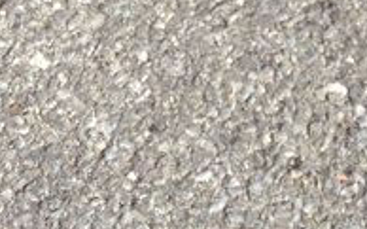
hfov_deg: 9.7
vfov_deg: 5.5
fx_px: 2159
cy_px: -609
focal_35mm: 216
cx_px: 331
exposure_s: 1/742
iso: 50
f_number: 2.4
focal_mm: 4.12
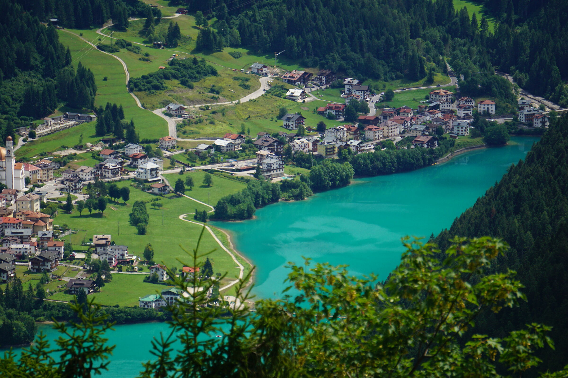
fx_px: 4804
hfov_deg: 6.8
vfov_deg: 4.5
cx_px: 284
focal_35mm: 304
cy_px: 189
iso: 250
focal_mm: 203
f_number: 6.3
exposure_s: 1/320
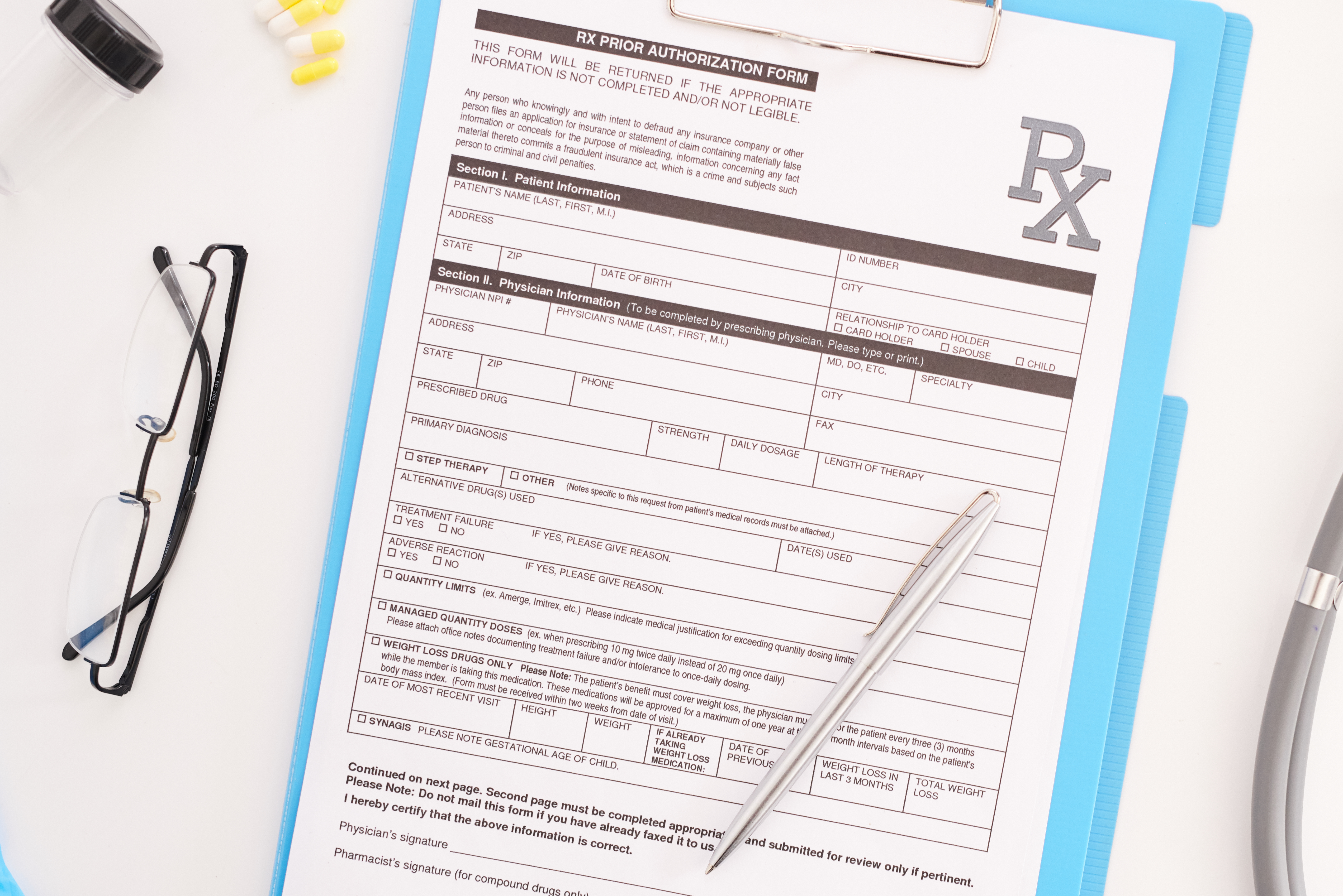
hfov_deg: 27.6
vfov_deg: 18.7
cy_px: 509
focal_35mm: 73
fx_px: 2723
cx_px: 804
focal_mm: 50
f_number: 3.2
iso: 800
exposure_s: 1/160
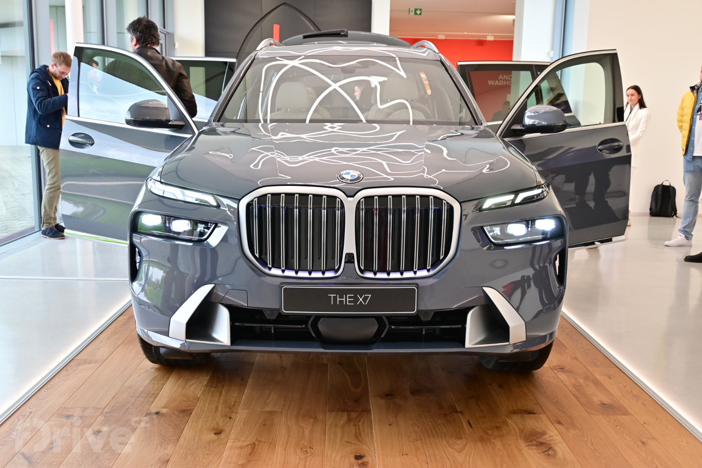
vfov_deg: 38.4
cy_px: 234
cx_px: 351
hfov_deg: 55.1
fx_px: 673
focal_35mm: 34
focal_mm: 23
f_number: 4.2
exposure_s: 1/80
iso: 400
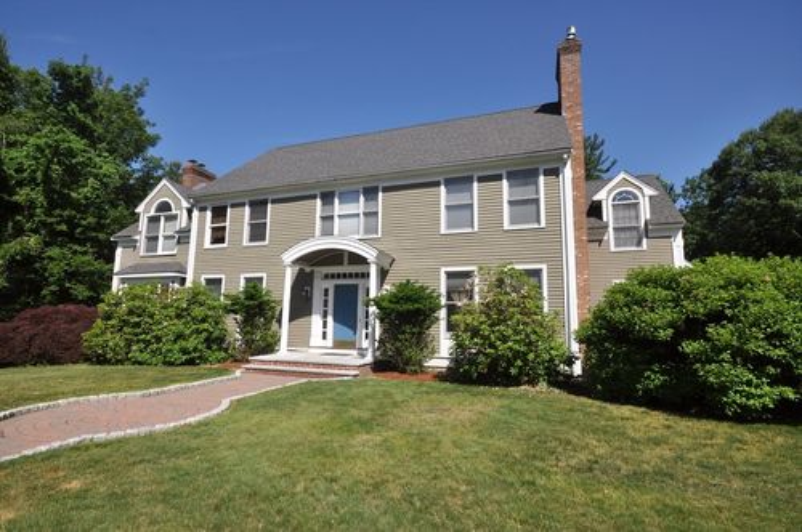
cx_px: 401
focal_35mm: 18
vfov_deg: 67.2
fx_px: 400
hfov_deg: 90.1
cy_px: 266
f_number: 11
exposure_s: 1/200
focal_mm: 12
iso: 200
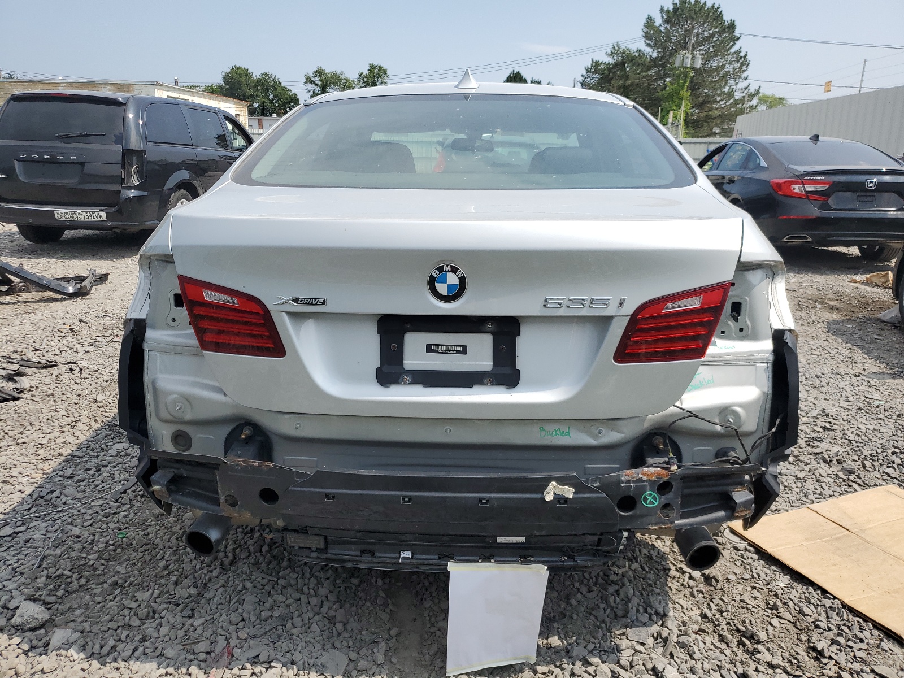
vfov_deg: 53.1
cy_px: 339
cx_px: 452
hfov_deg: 67.3
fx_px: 679
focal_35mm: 26
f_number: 1.5
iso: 50
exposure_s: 1/3333
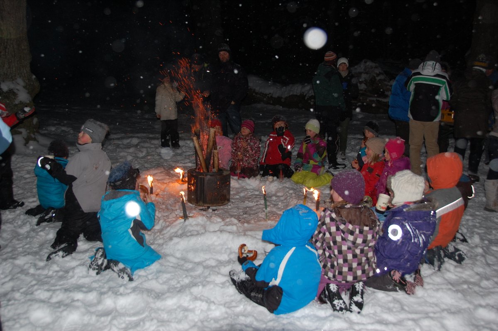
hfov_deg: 57.3
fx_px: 456
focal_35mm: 33
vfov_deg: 39.9
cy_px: 166
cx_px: 249
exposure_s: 1/60
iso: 400
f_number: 3.8
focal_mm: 22
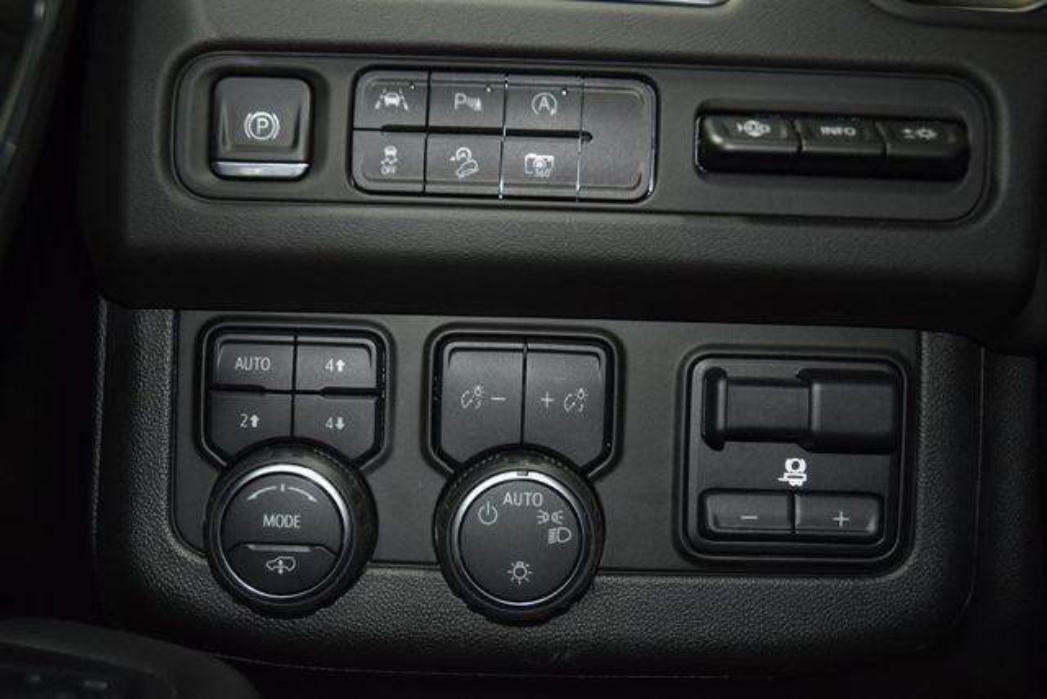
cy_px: 350
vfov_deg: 29.0
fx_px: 1353
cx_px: 524
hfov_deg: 42.3
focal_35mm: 46
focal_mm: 31
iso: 560
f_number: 4
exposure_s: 1/13
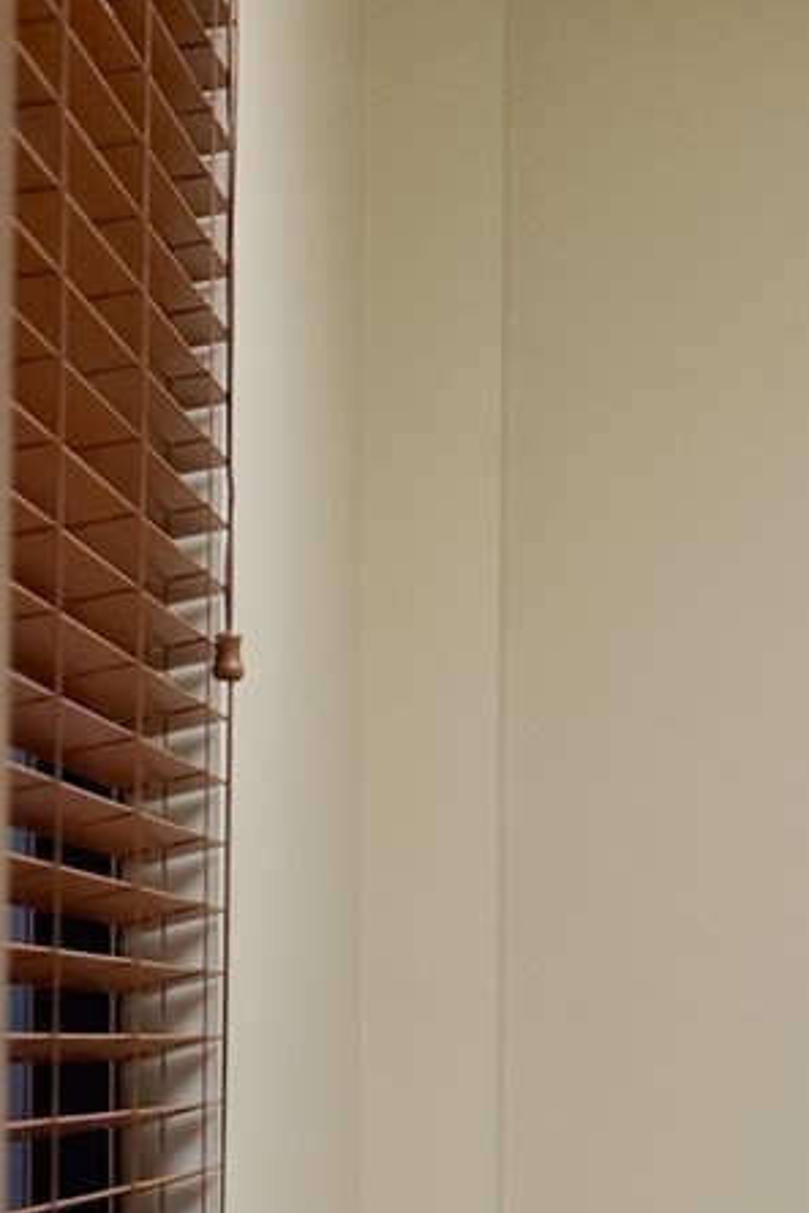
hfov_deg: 11.0
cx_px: 2266
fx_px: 3099
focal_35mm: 92
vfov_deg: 21.8
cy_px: 1011
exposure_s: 1/125
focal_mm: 20
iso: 800
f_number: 4
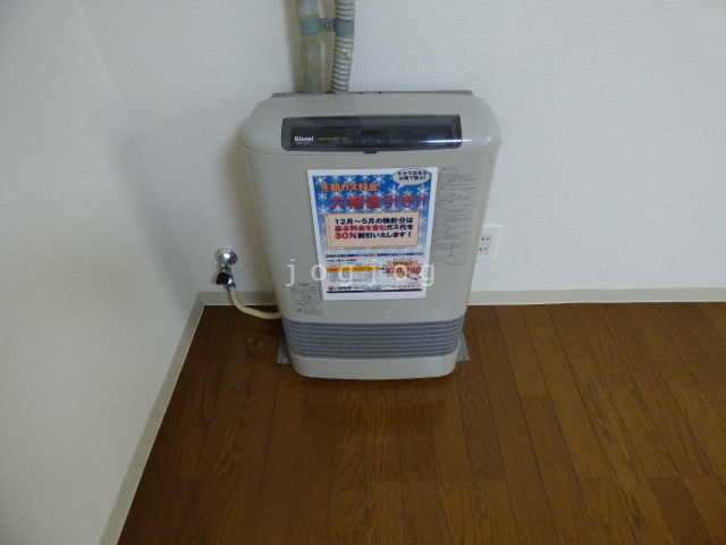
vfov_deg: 66.0
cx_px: 363
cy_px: 272
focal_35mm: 20
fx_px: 419
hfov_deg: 81.7
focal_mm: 3.58
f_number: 2.8
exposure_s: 1/50
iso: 400
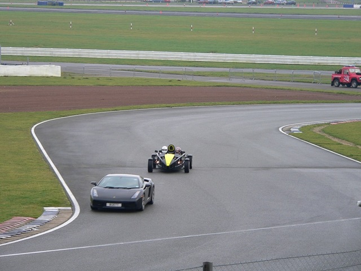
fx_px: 1929
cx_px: 180
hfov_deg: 10.7
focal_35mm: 185
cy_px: 136
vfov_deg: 8.0
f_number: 3.3
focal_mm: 30.8
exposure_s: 1/100
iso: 80
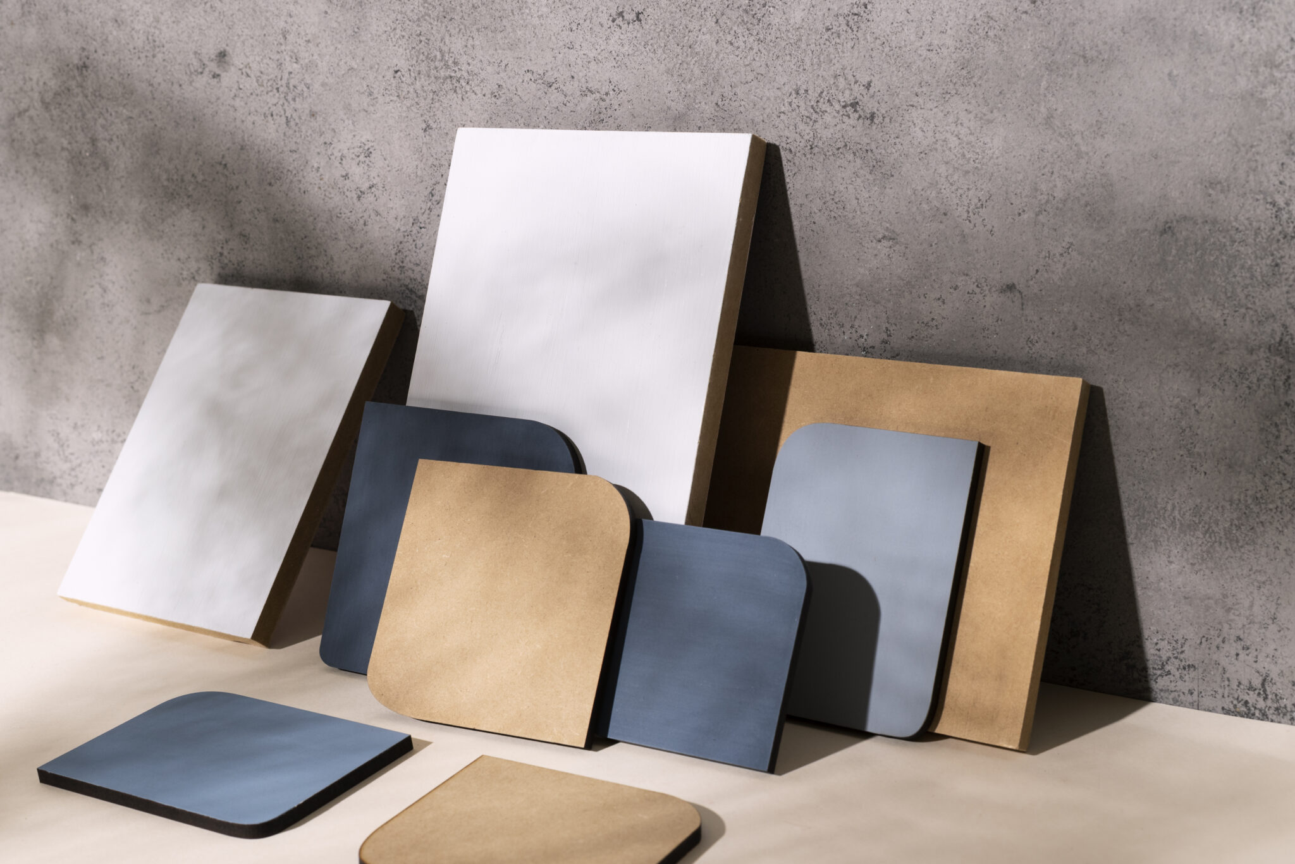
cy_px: 432
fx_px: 1799
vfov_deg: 27.0
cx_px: 648
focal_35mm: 50
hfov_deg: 39.6
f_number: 10
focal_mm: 50
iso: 125
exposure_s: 1/125
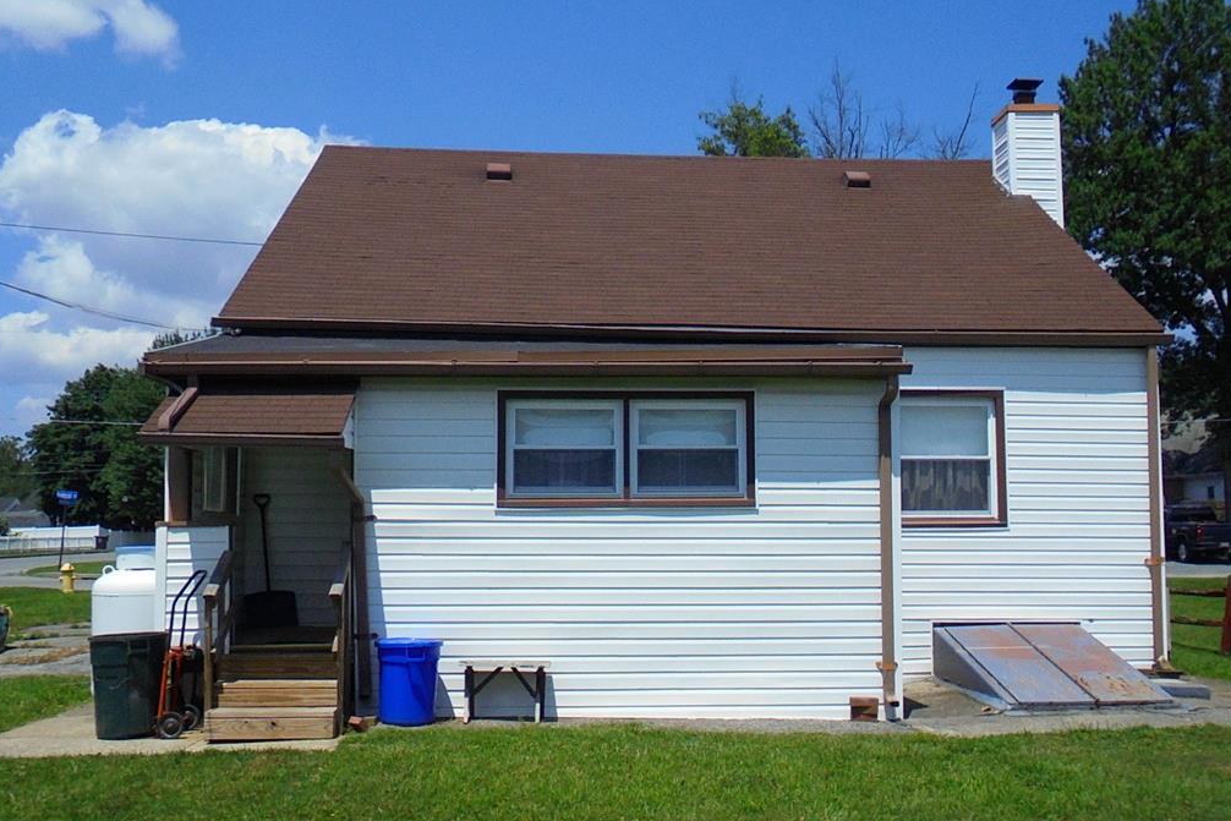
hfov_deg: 53.1
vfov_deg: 36.9
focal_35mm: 36
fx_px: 1231
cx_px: 608
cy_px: 429
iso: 400
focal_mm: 6.1
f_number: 12.5
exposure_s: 1/500
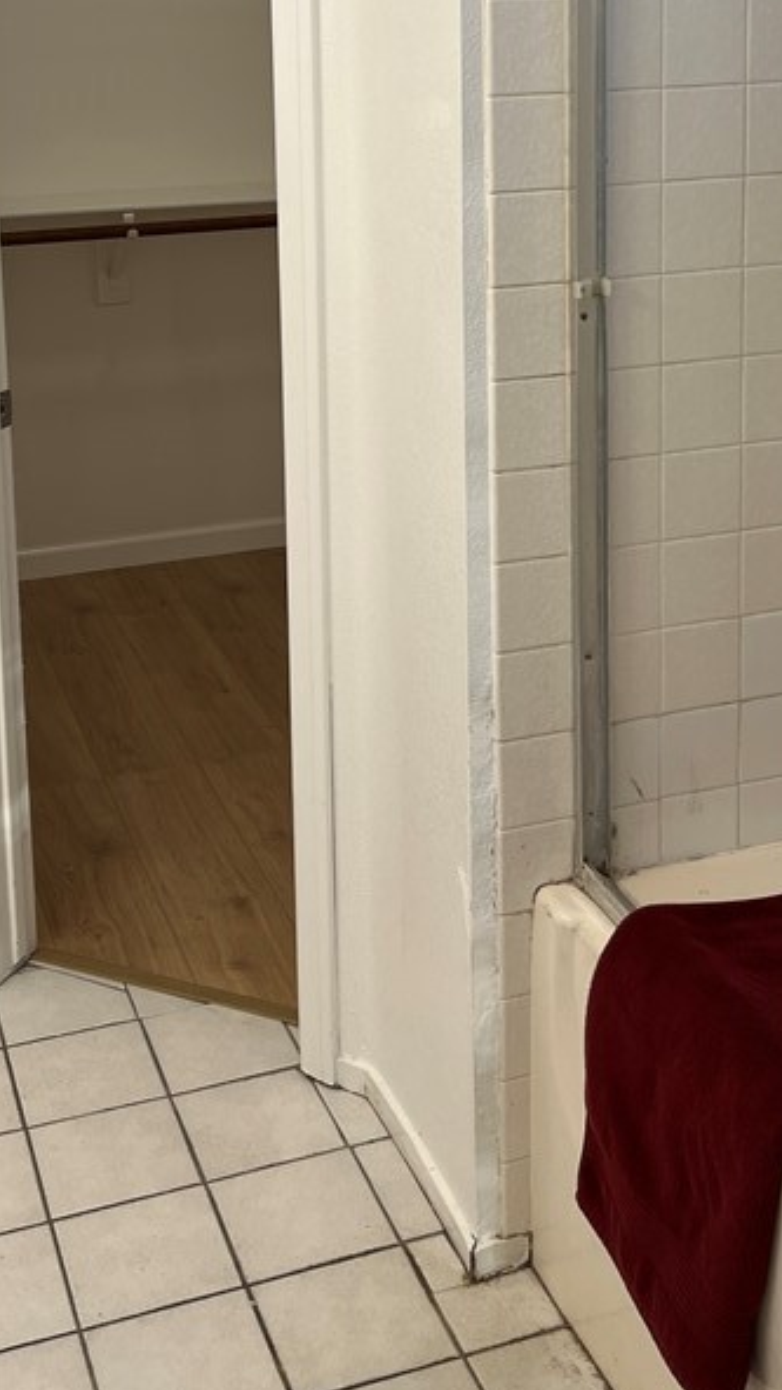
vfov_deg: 40.4
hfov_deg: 24.4
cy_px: 279
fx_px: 1806
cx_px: 430
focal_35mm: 49
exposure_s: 1/120
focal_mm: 5.1
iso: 50
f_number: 1.6
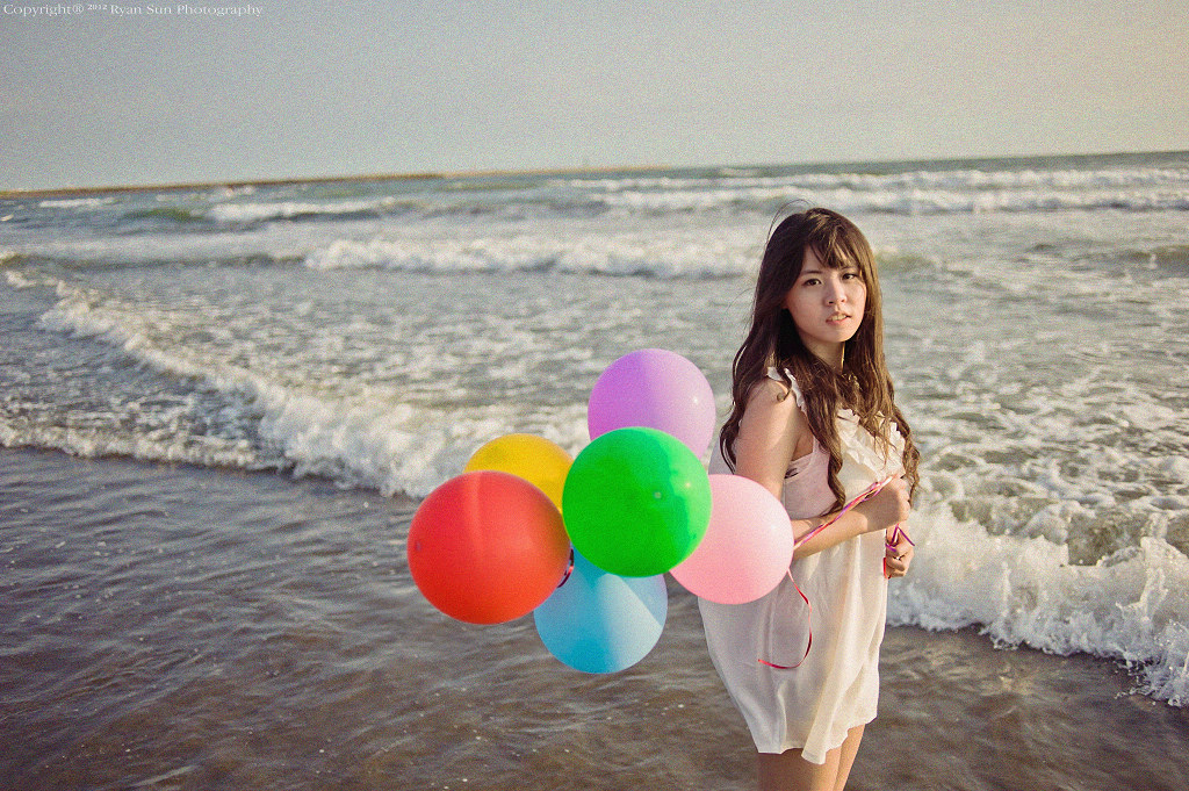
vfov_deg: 37.8
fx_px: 1155
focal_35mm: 35
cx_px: 594
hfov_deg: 54.5
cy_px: 396
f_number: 2.2
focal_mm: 35
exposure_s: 1/3200
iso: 100
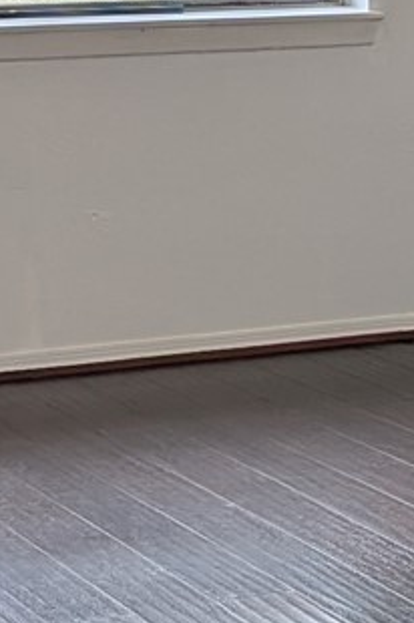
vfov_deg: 12.4
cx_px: 465
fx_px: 2852
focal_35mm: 165
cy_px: 435
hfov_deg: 8.2
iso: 21
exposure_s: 1/116
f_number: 1.68
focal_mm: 6.9
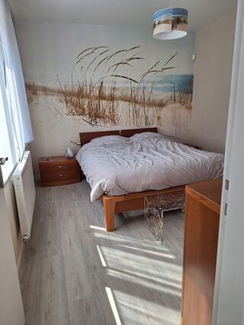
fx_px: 216
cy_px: 162
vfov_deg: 73.9
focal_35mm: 23
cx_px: 122
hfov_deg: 58.9
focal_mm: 5.54
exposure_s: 1/298
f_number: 1.8
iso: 40
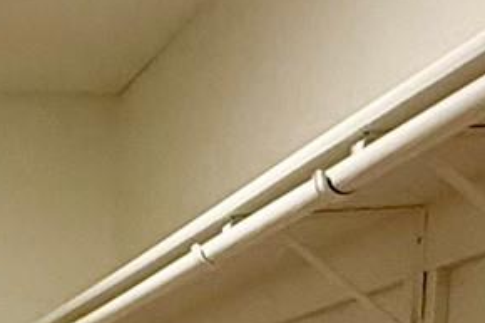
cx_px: -313
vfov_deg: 11.5
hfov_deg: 17.2
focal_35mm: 103
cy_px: 713
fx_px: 1387
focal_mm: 2.22
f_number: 2.2
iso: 250
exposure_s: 1/60
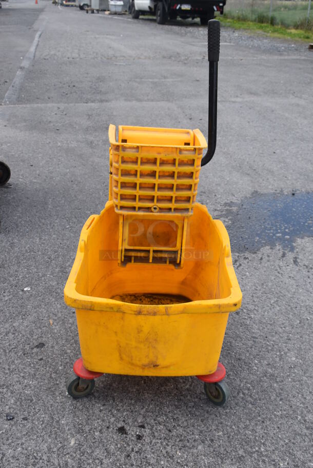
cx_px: 156
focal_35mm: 38
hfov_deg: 35.5
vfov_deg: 51.3
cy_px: 234
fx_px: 488
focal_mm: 25
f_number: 7.1
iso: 200
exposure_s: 1/320
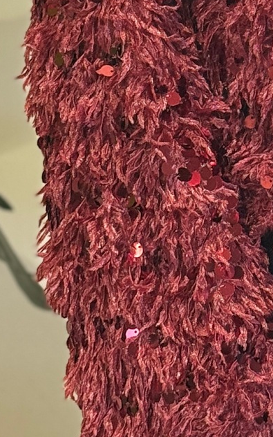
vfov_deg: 9.9
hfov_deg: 6.2
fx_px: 2452
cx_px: 489
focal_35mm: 206
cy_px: -207
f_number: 1.78
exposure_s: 1/231
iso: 64
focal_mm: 6.76
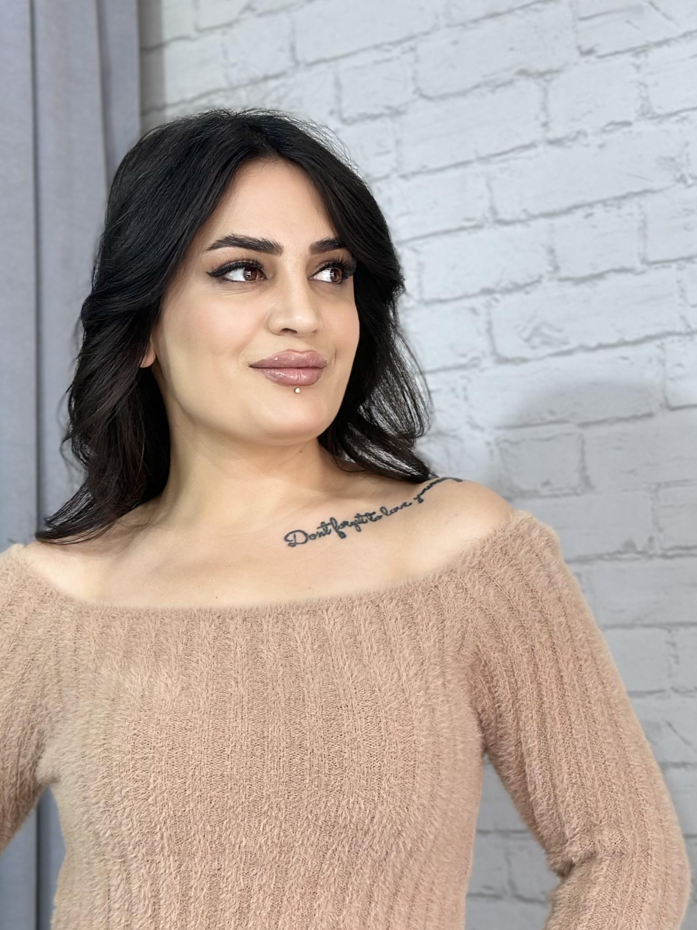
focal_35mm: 82
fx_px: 2201
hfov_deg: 18.0
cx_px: 255
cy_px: 700
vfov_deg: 23.6
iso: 64
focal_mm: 6.86
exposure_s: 1/100
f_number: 1.78
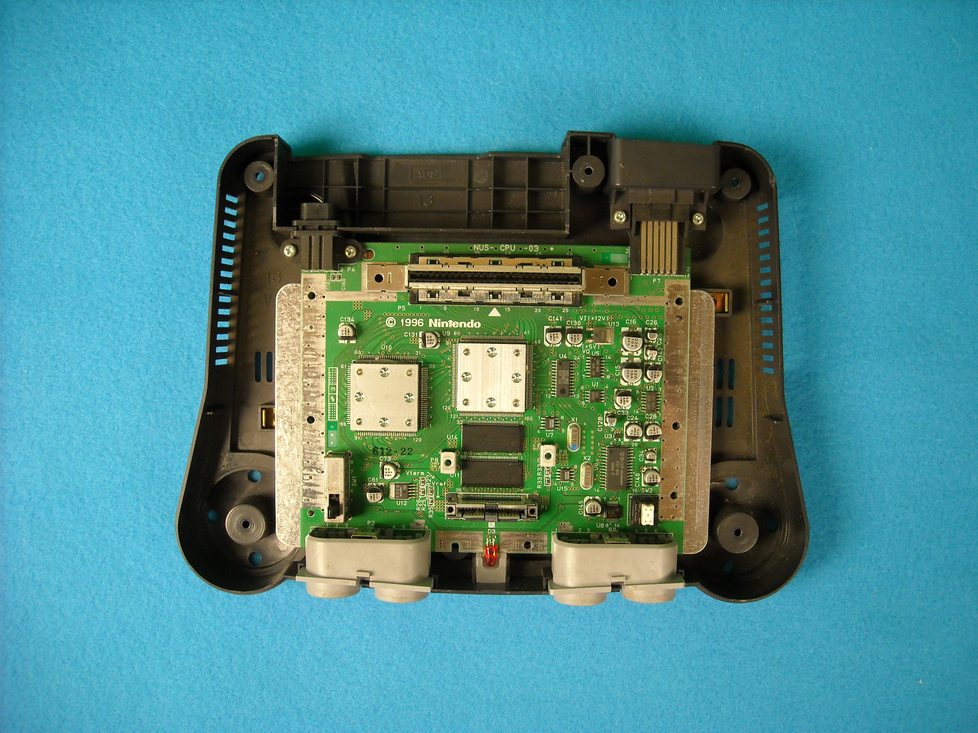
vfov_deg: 40.7
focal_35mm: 35
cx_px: 489
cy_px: 366
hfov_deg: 52.6
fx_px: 989
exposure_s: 1/60
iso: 227
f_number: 2.8
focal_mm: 5.7
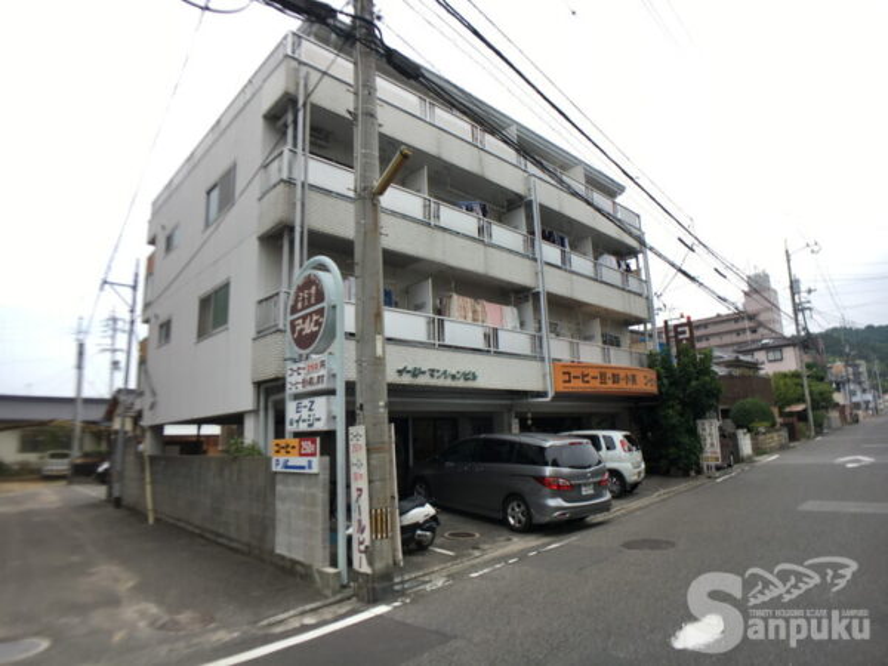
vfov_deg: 48.2
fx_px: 744
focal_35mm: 29
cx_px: 444
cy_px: 333
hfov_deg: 61.7
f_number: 2.2
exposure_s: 1/574
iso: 25
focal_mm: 4.15
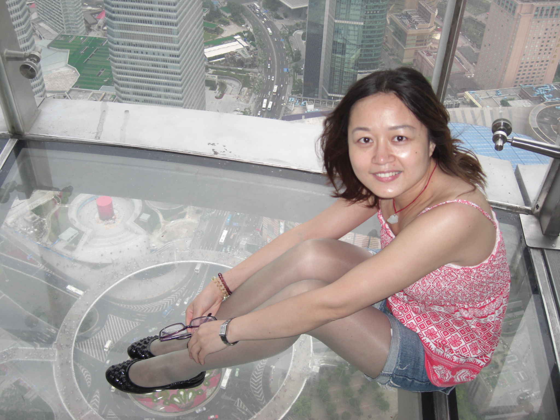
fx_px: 615
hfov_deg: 49.0
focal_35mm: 38
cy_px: 210
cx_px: 280
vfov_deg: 37.7
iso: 100
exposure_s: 1/100
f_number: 2.8
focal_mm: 7.9
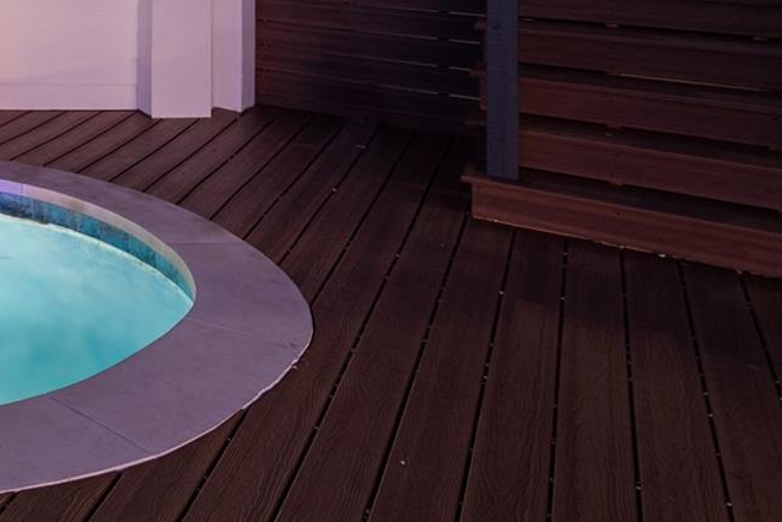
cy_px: -148
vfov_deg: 25.8
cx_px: -425
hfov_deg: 27.5
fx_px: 978
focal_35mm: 45
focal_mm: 14
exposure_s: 5
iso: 250
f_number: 8
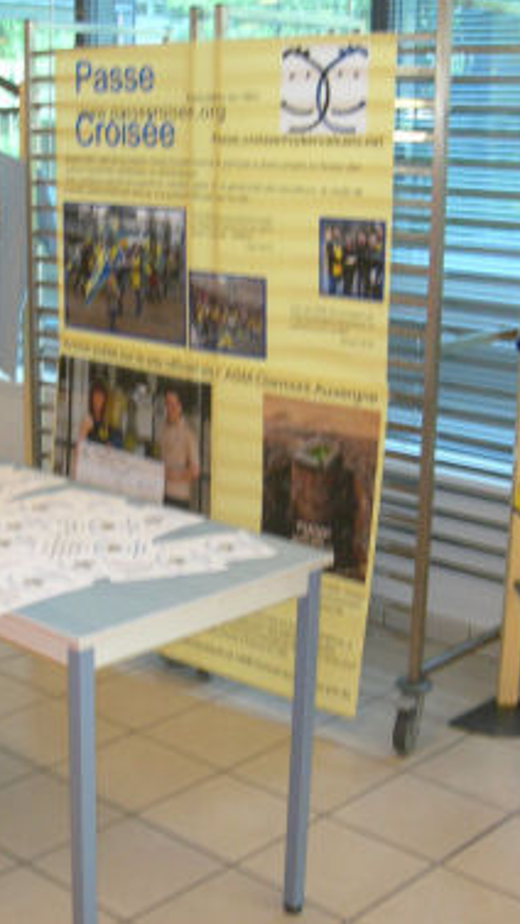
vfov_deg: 37.2
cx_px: 186
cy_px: 458
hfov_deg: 21.4
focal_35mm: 56
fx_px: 1373
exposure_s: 1/28.5
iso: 168
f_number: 2.8
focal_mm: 7.8
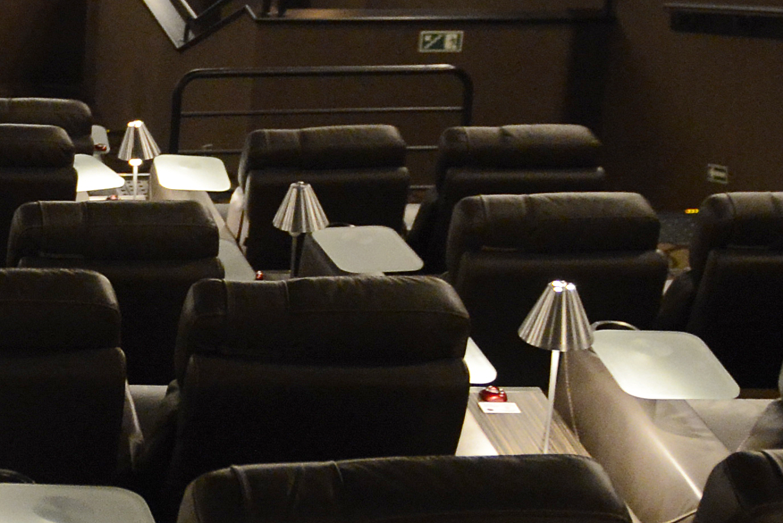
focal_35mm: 128
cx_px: -494
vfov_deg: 10.7
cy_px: 50
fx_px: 2785
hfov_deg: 14.6
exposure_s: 1/20
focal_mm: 24
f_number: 2.8
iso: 2500
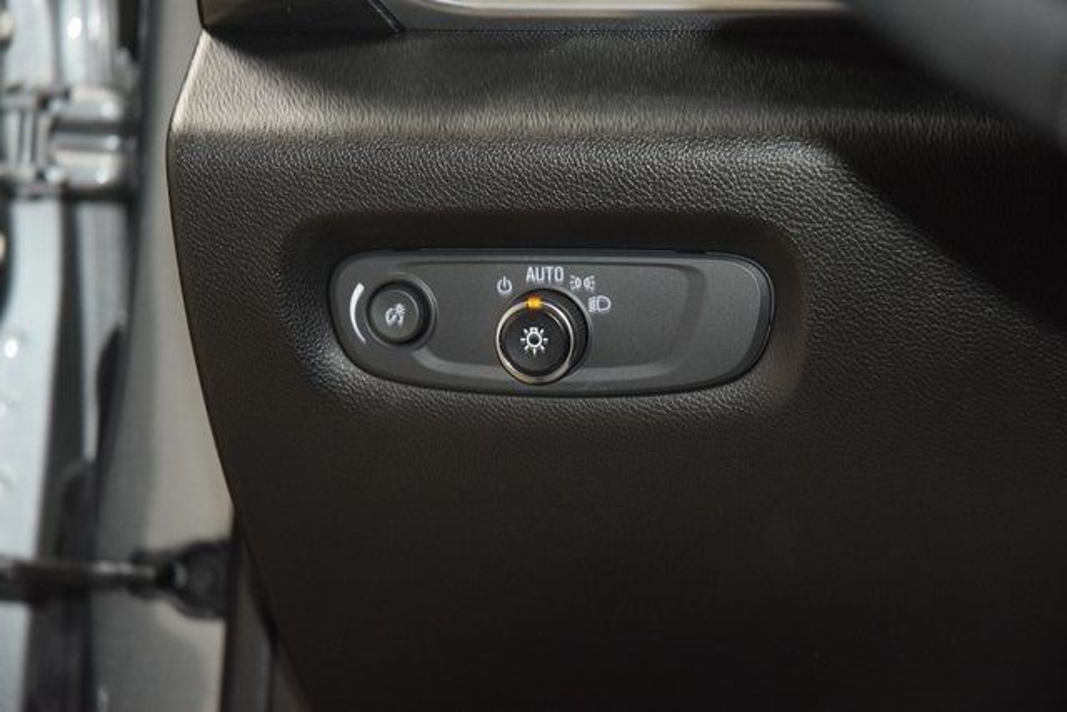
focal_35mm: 105
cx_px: 534
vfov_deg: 13.0
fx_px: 3113
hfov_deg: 19.5
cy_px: 356
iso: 2500
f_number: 4.5
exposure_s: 1/40
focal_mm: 70
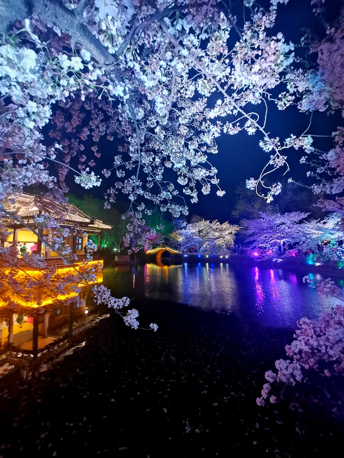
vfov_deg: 91.0
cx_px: 172
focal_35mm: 17
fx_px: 225
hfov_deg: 74.7
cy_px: 229
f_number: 2.2
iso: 800
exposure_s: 7
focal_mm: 2.23
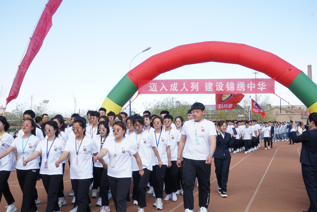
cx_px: 158
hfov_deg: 43.6
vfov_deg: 29.9
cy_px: 106
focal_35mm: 45
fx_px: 396
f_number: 7.1
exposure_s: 1/100
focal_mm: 45
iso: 100
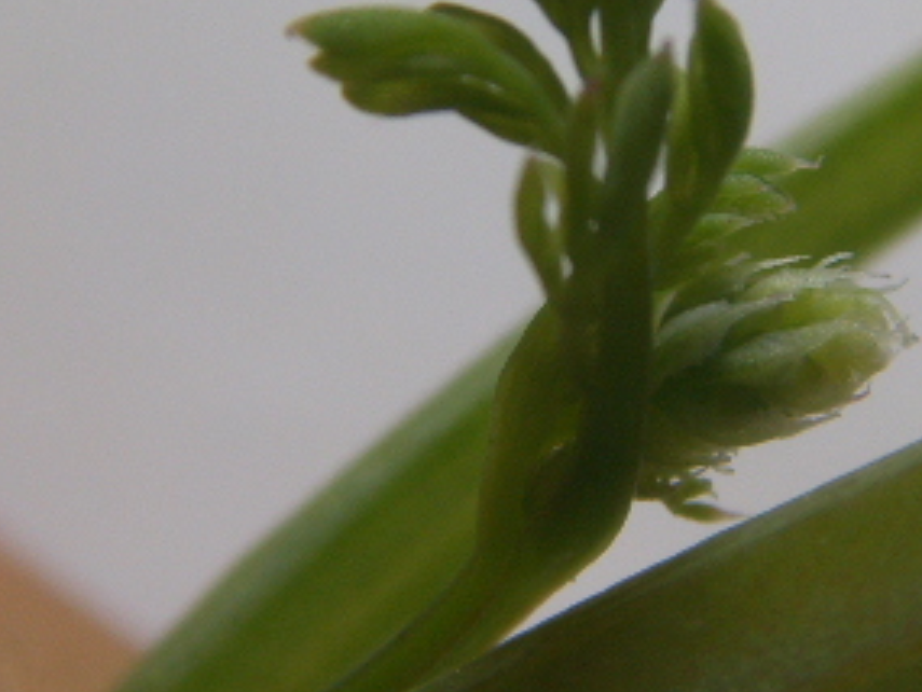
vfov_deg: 20.8
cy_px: 136
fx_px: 1865
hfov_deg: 27.7
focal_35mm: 70
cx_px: 569
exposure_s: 1/30
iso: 63
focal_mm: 6.6
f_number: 3.5
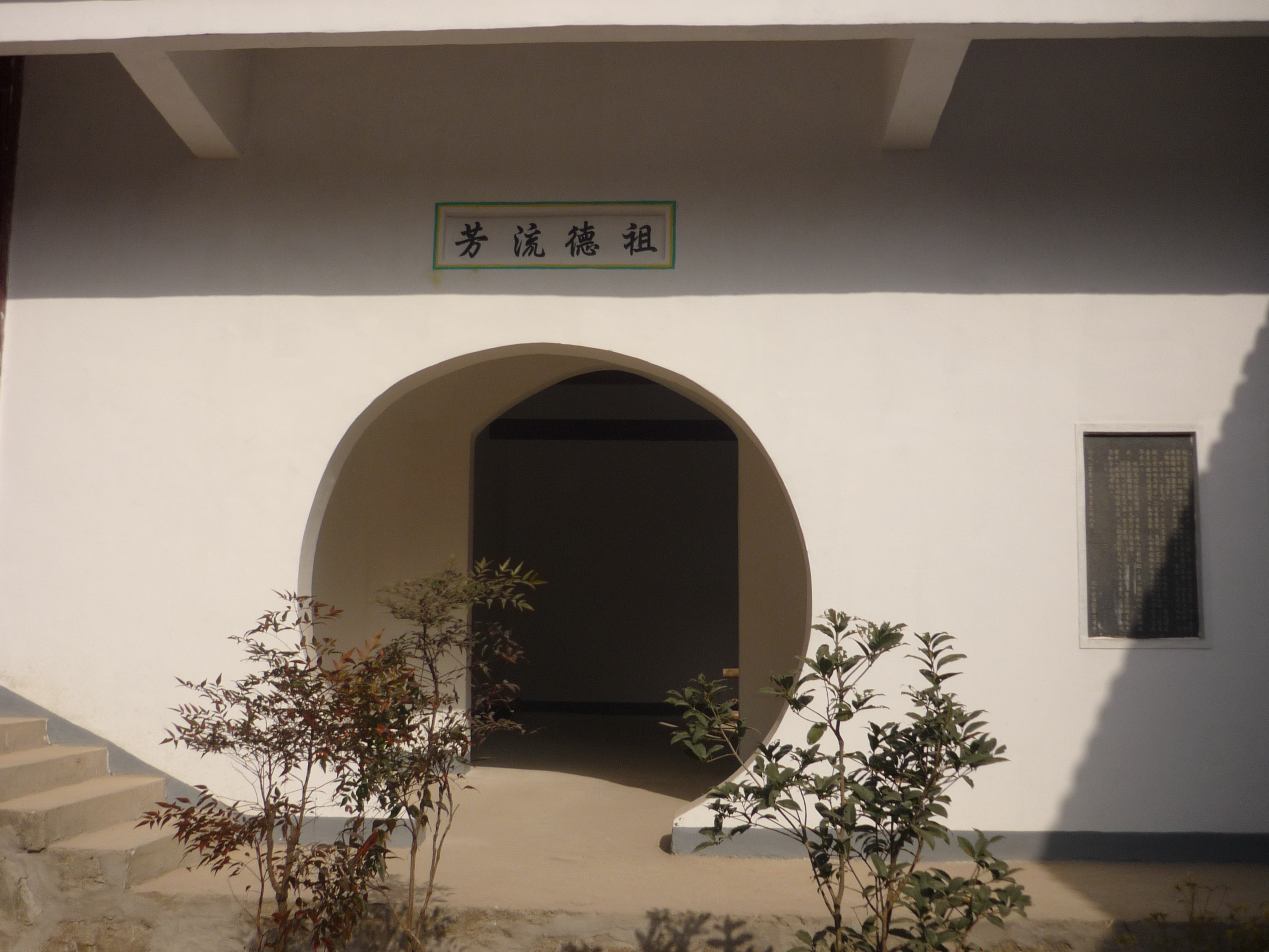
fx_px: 1210
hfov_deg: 55.4
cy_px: 476
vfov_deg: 42.9
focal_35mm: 33
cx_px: 634
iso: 100
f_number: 8
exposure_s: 1/400
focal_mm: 5.5
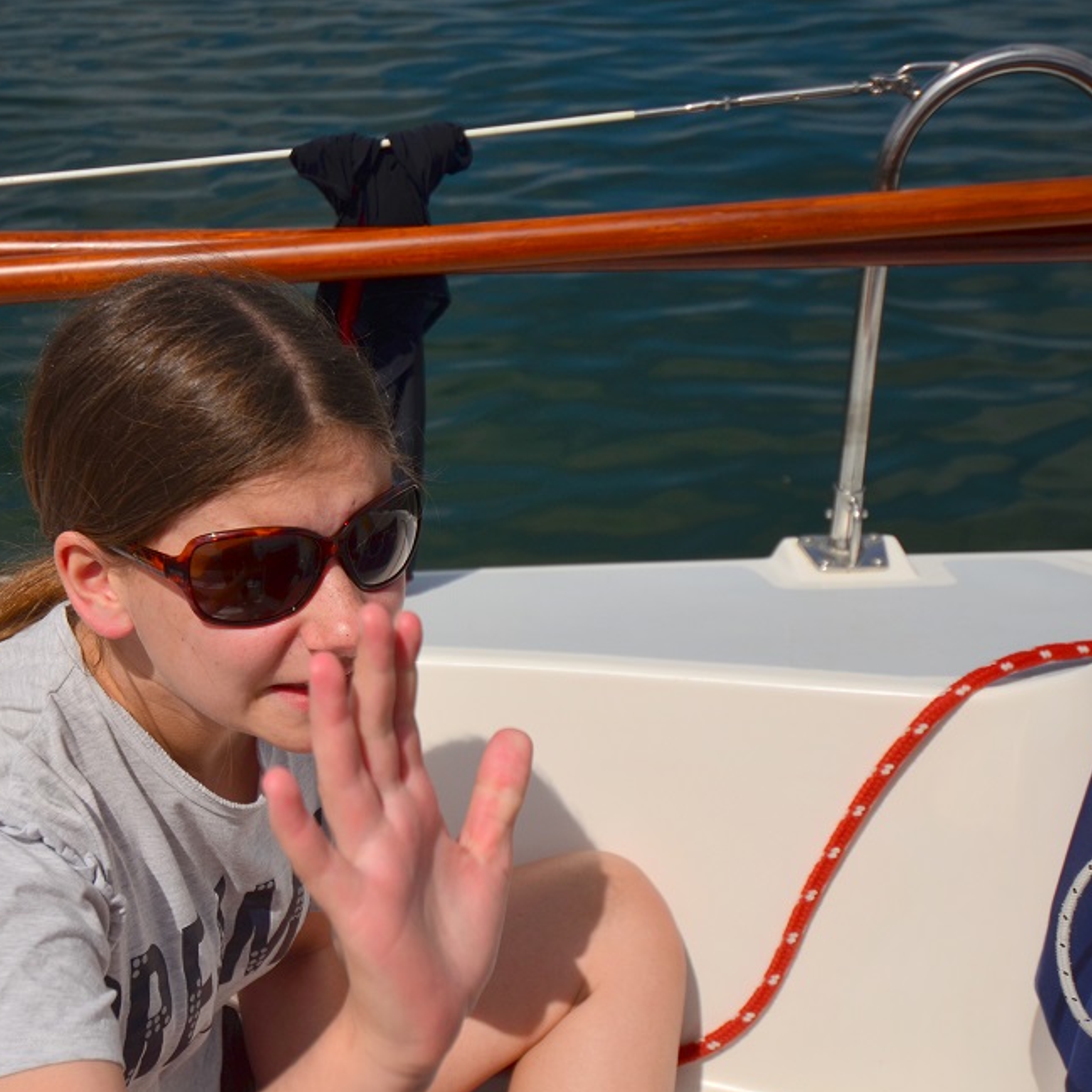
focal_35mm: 47
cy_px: 553
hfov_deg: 35.9
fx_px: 1677
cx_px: 411
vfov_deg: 36.1
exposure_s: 1/8000
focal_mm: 24
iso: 160
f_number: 4
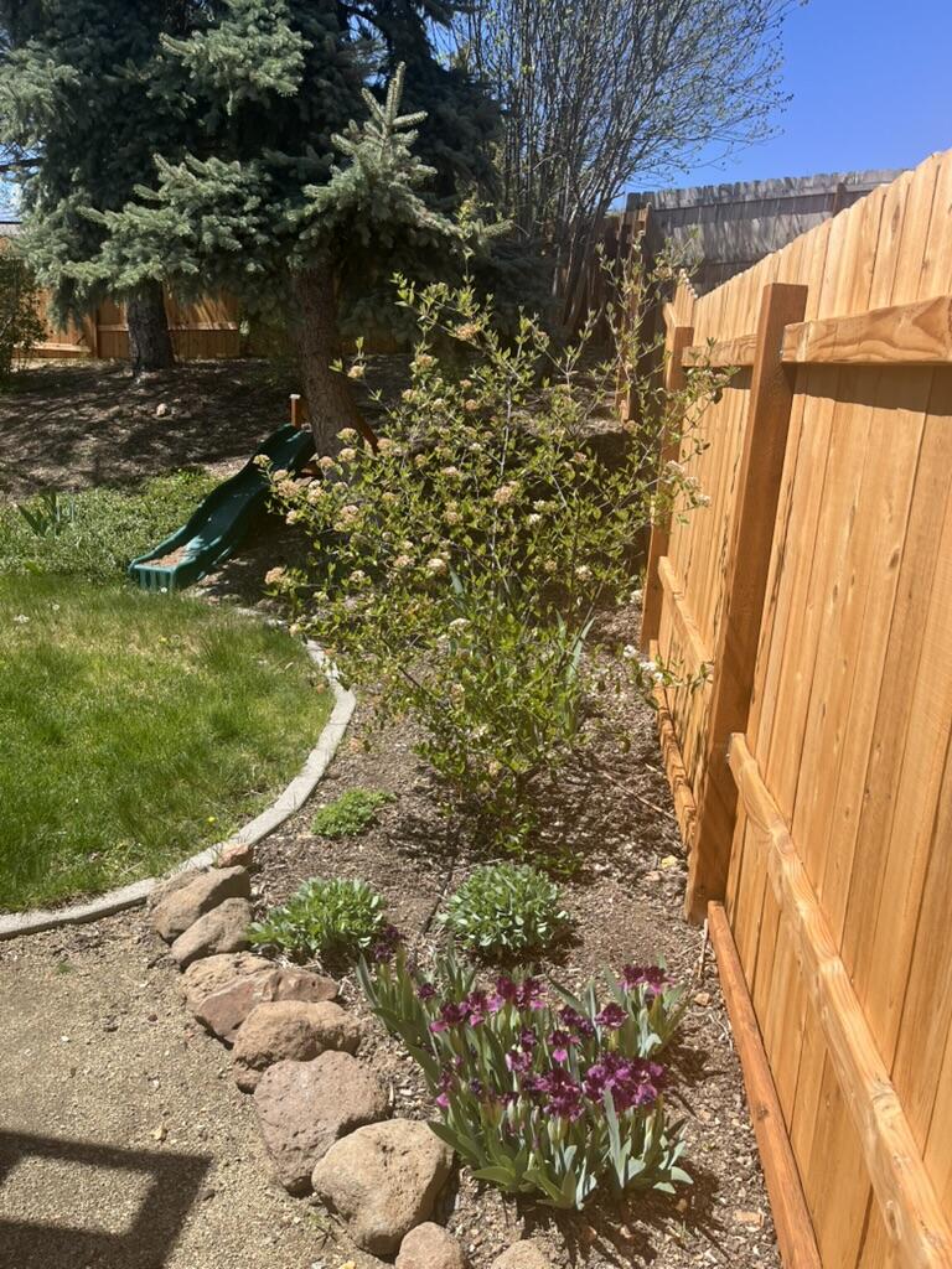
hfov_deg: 53.1
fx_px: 953
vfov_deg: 67.3
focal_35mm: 26
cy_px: 634
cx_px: 476
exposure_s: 1/2024
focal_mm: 5.1
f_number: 1.6
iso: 50
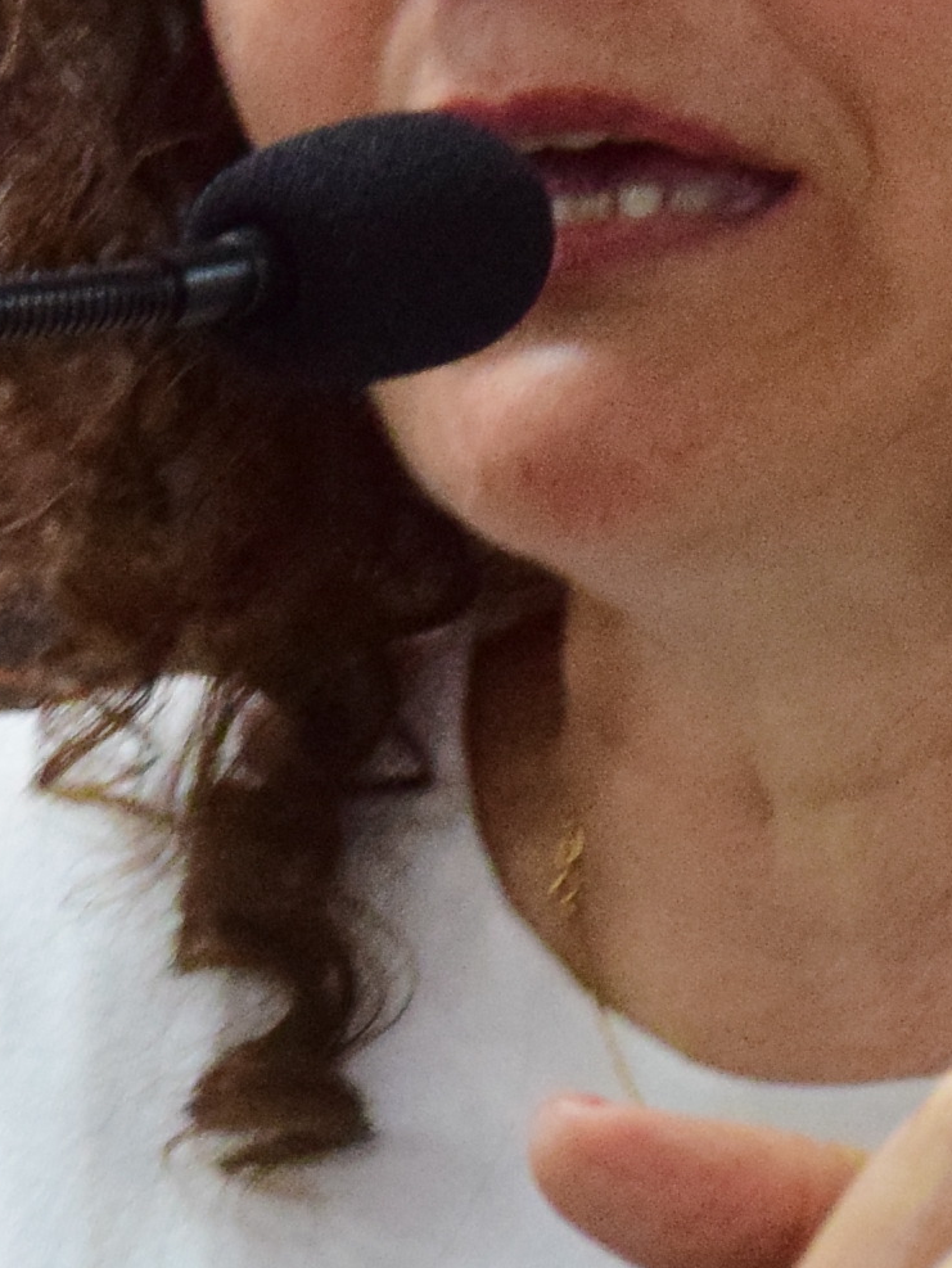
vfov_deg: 2.1
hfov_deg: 1.5
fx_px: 35326
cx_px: -91
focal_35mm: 964
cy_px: 497
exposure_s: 1/80
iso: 2000
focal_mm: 110
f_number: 7.1
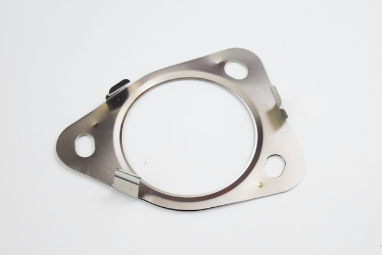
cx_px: 191
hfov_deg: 24.6
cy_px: 128
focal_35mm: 82
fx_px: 876
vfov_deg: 16.6
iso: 1000
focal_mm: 55
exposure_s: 1/60
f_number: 5.6
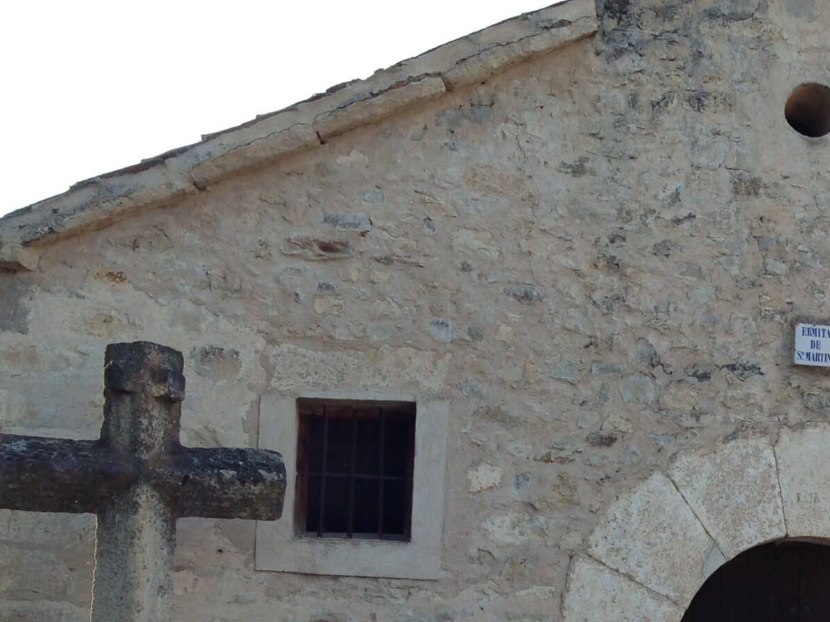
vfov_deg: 20.5
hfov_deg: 26.5
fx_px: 1702
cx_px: 752
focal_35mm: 71
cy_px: 500
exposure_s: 1/246
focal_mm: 4.13
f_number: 2.4
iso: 50
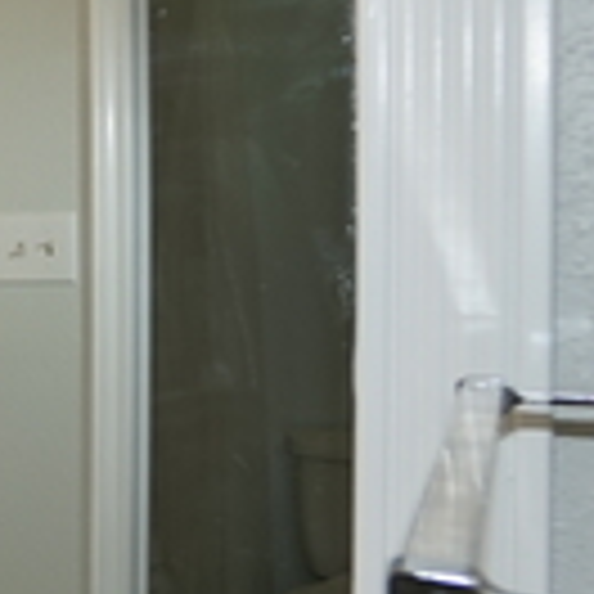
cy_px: 281
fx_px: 1204
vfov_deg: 27.7
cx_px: -788
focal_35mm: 62
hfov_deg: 15.7
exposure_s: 1/60
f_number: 4
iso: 200
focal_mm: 10
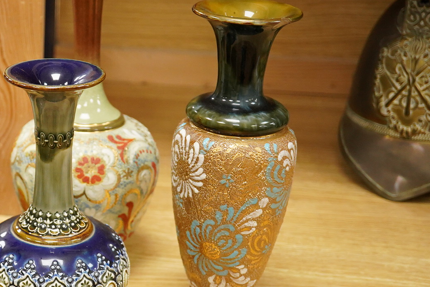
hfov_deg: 23.2
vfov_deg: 16.1
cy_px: 161
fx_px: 1015
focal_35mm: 85
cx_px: 30
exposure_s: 1/320
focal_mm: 30
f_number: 5
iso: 2500
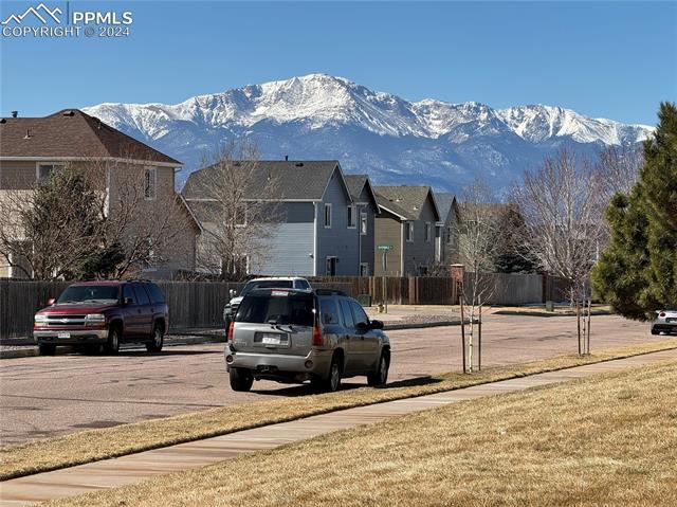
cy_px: 254
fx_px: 2345
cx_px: 338
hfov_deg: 16.4
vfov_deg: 12.3
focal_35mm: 120
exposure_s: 1/1650
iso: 50
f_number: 2.8
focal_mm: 15.66
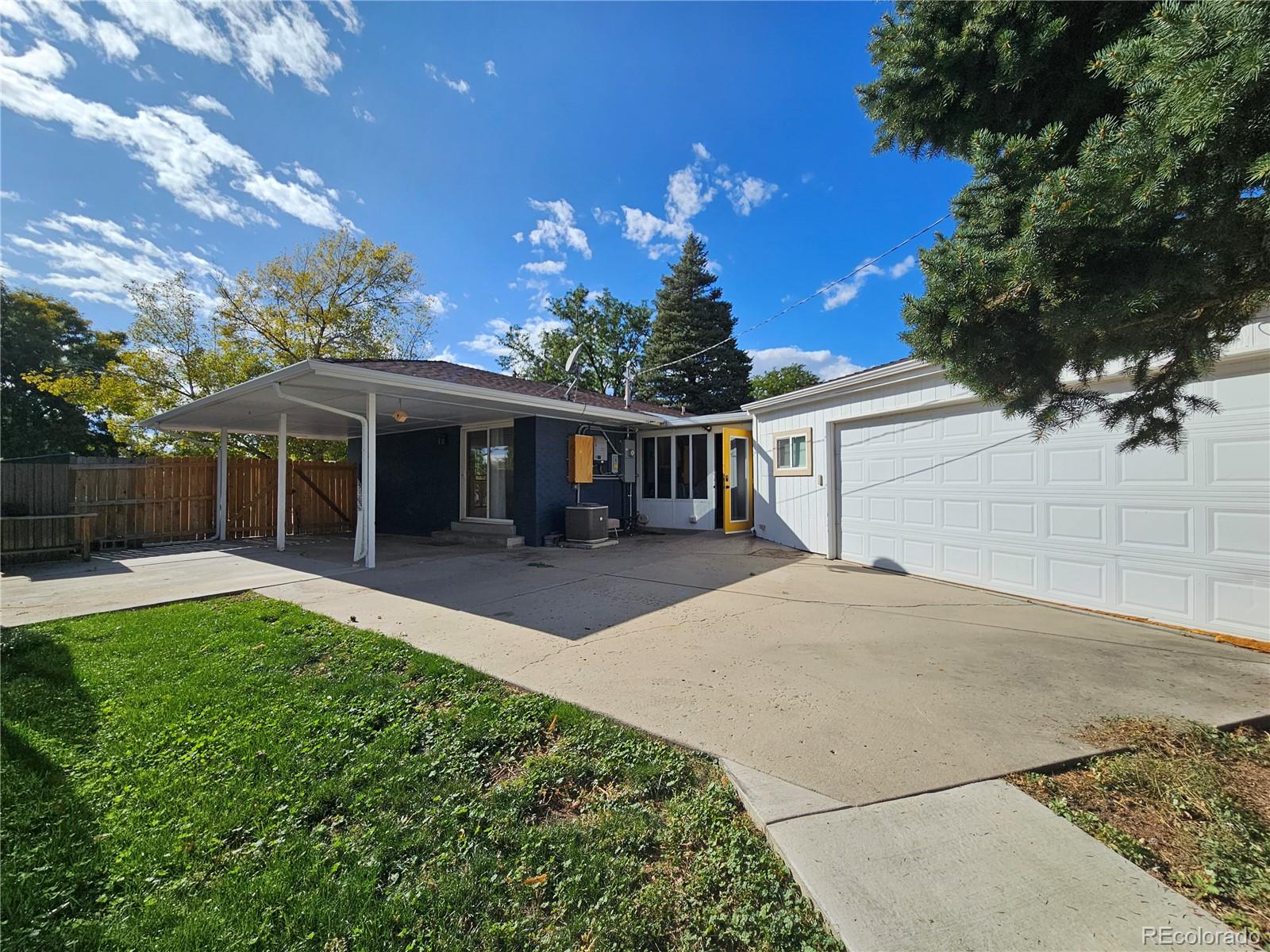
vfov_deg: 89.9
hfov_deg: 106.2
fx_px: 477
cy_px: 476
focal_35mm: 13
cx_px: 635
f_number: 2.2
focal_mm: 2.2
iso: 50
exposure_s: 1/3502
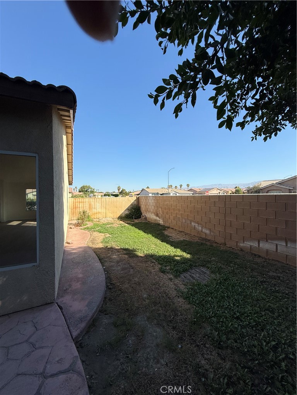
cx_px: 148
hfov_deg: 85.7
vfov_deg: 102.1
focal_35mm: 14
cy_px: 198
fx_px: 160
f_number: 2.2
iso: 50
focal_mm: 2.22
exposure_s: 1/1656
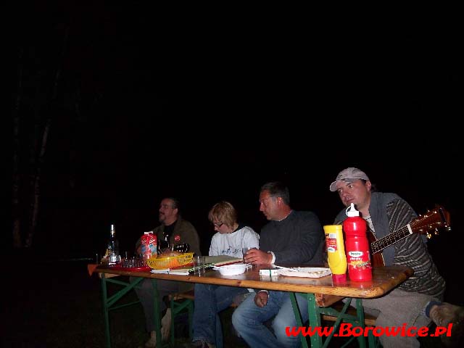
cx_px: 232
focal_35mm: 23
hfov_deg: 73.9
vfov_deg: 58.9
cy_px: 174
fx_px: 308
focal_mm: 3.8
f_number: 2.8
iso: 200
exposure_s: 1/30
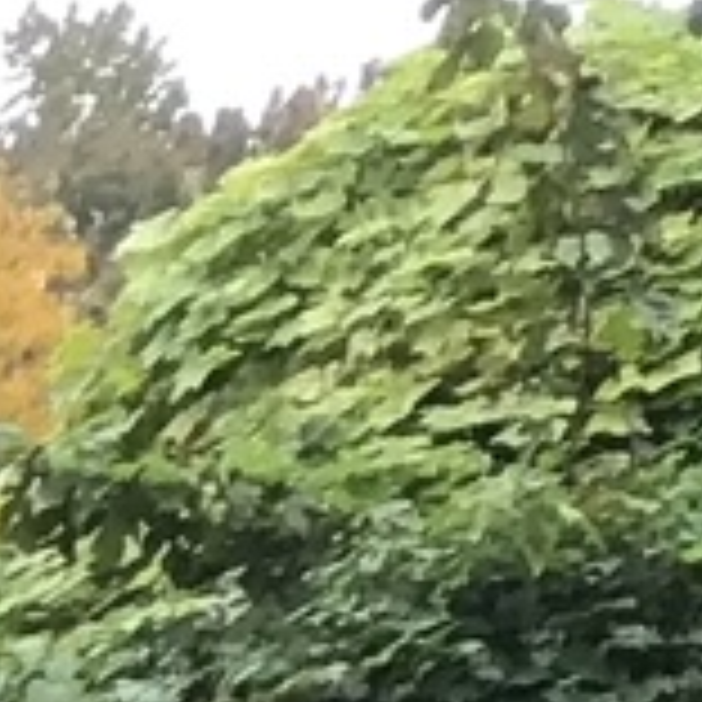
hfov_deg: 4.9
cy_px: 2664
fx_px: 6585
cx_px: -2871
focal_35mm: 287
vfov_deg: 5.4
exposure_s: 1/120
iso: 40
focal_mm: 3.3
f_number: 2.4
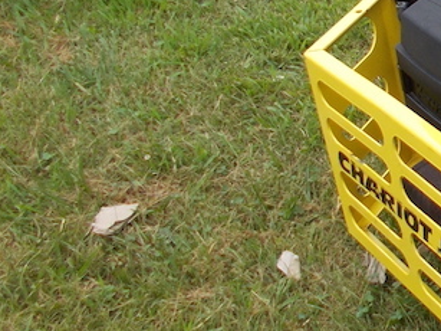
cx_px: 736
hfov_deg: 17.0
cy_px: 56
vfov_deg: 14.7
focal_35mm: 100
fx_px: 1273
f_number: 3.2
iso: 80
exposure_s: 1/200
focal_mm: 4.6
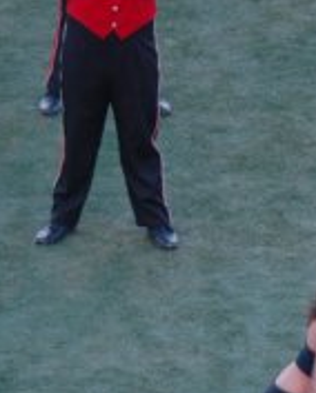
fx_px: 10387
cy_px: 586
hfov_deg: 1.7
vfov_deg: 2.2
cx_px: 672
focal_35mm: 890
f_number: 5.6
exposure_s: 1/60
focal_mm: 140
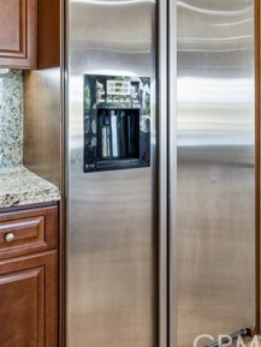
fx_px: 359
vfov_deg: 50.5
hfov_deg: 40.0
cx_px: 135
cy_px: 107
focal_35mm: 36
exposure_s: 1
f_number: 13
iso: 100
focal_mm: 16.8
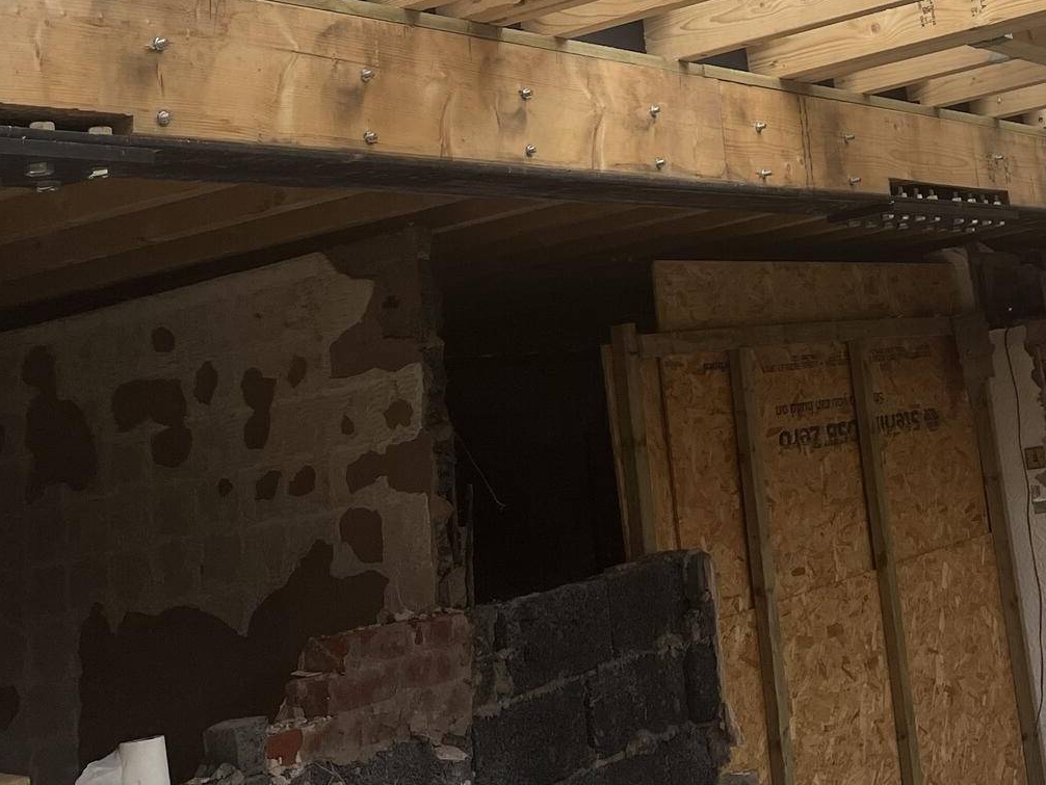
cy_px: -126
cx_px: 1029
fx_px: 1874
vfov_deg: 22.1
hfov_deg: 29.3
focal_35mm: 62
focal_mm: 5.1
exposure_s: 1/1066
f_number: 1.6
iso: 50
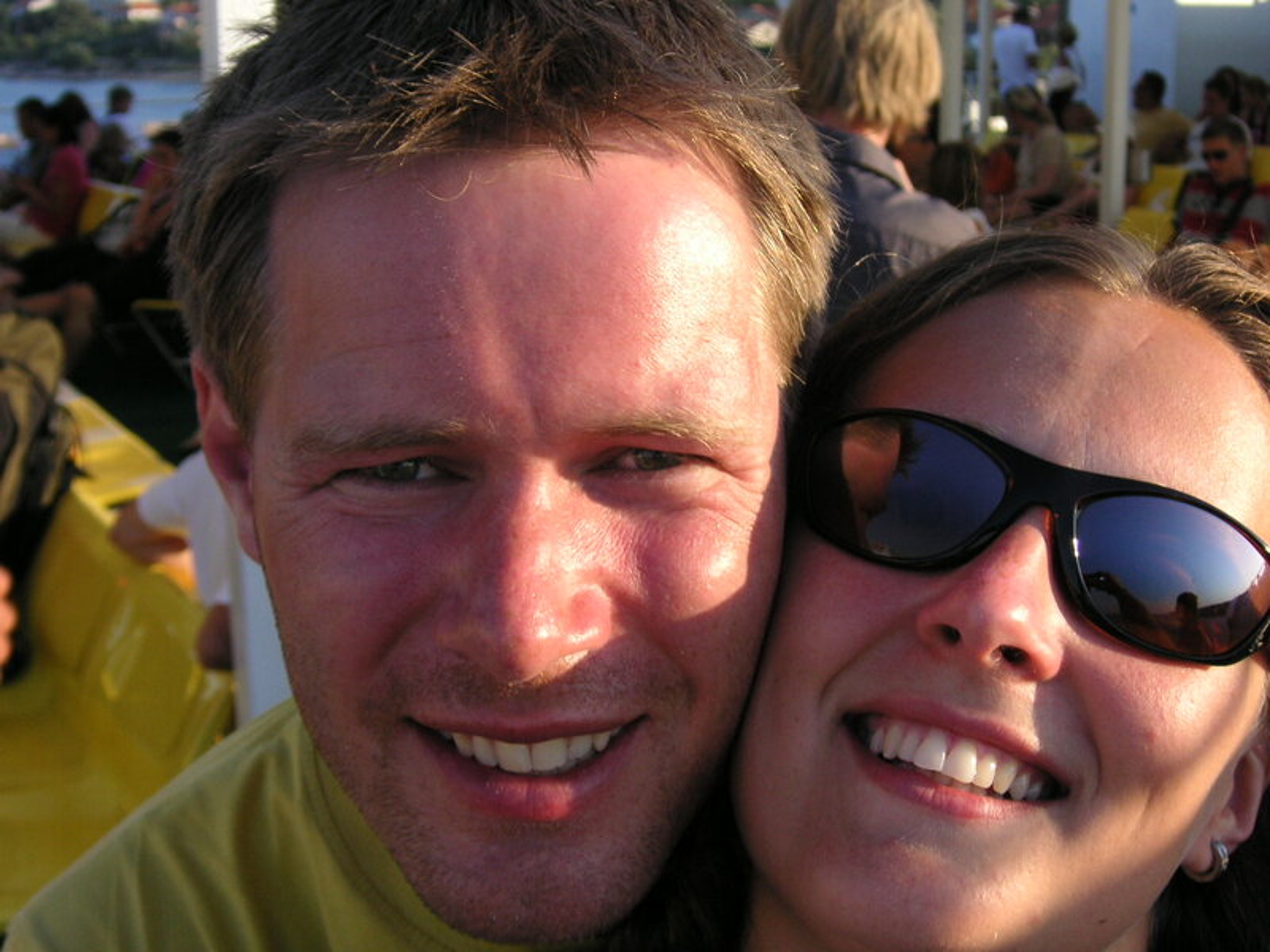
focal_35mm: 53
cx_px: 635
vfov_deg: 27.5
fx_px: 1944
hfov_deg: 36.2
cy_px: 476
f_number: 3.6
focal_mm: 8.9
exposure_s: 1/350
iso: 50
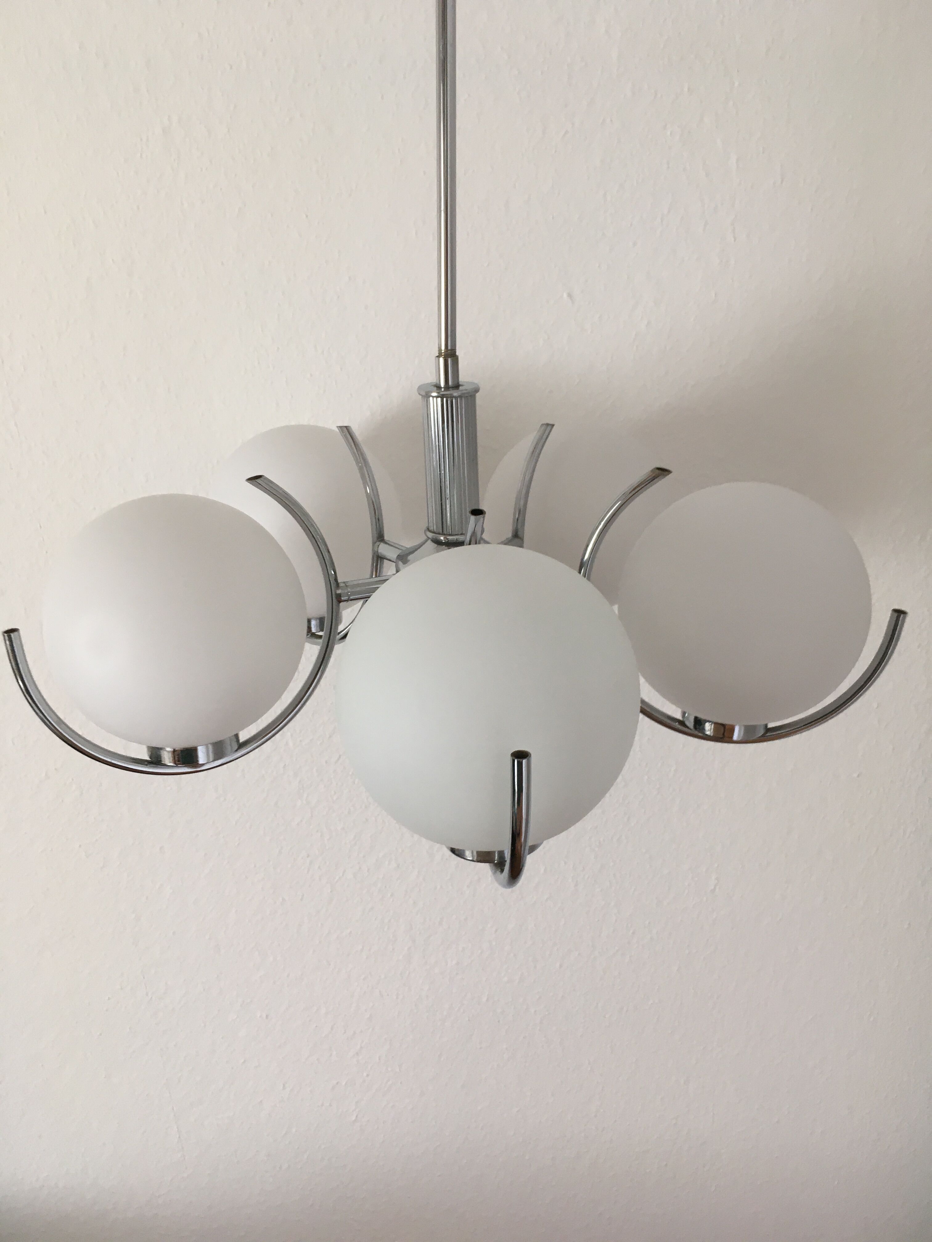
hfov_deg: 48.2
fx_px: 1041
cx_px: 466
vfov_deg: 61.7
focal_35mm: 29
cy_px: 621
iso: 64
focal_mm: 4.15
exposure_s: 1/33
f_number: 2.2
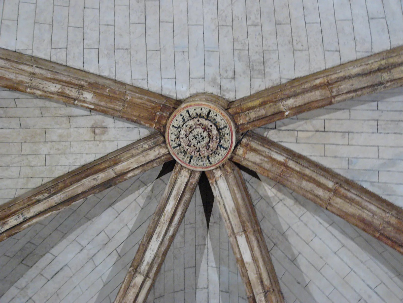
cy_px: 152
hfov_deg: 29.8
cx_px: 202
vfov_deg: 22.6
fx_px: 757
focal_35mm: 65
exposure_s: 1/10
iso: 200
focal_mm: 10.8
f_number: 2.8
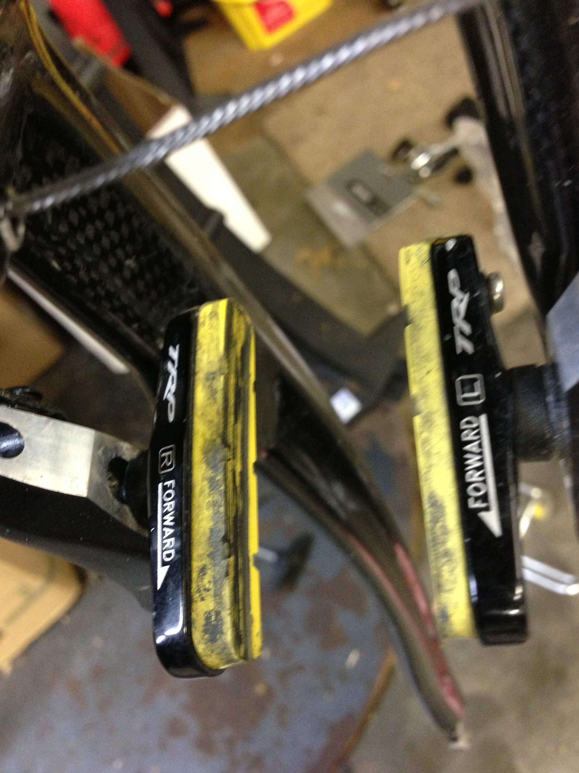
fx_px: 758
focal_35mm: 34
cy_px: 375
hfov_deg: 41.8
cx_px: 285
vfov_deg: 53.9
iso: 400
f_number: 2.4
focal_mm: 4.13
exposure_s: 1/15
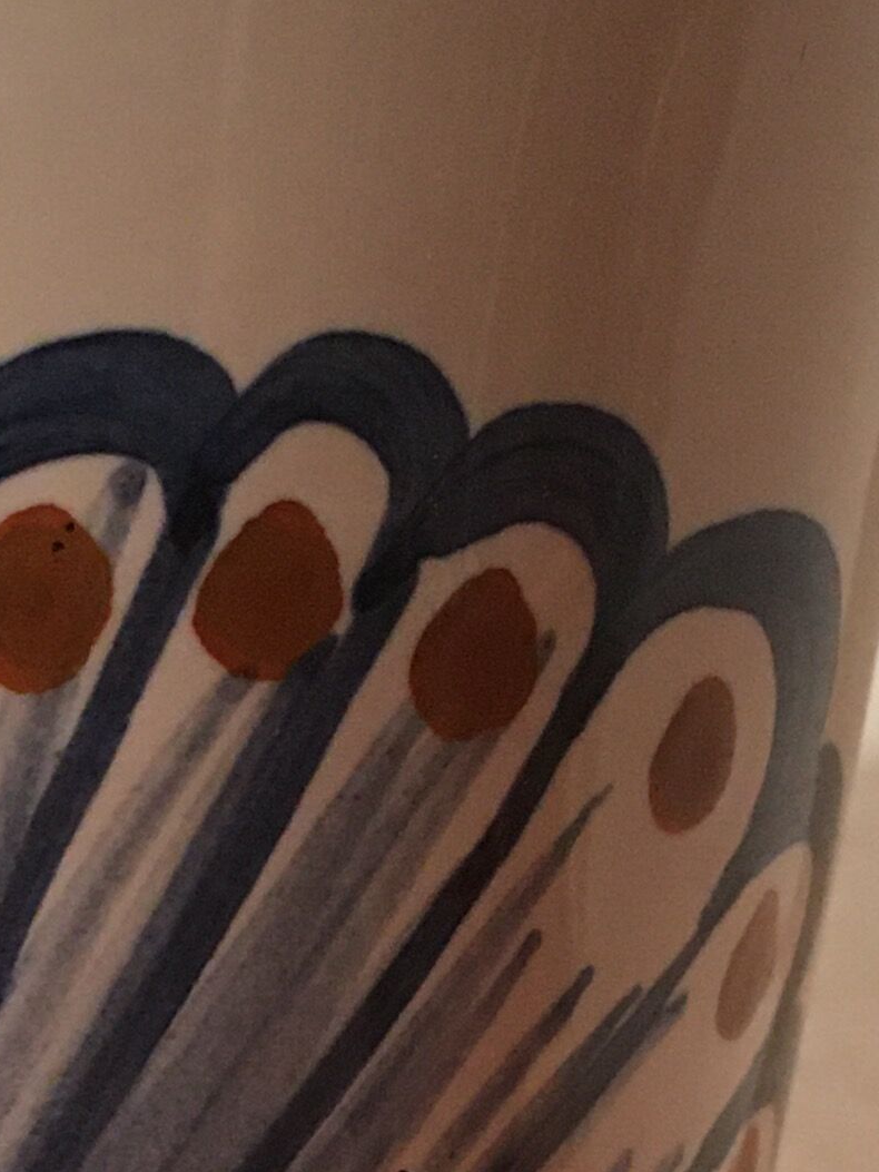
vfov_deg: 16.9
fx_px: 3757
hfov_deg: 13.2
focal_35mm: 111
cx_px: 87
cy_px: 1440
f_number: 2.2
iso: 200
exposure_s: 1/25
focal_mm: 4.15
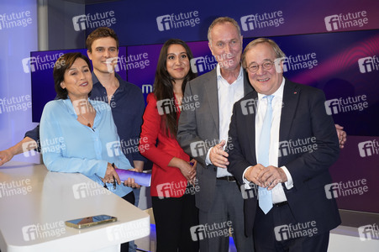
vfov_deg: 30.5
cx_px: 190
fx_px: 463
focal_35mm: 44
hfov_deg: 44.5
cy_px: 126
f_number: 5.6
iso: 2000
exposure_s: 1/160
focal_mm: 44
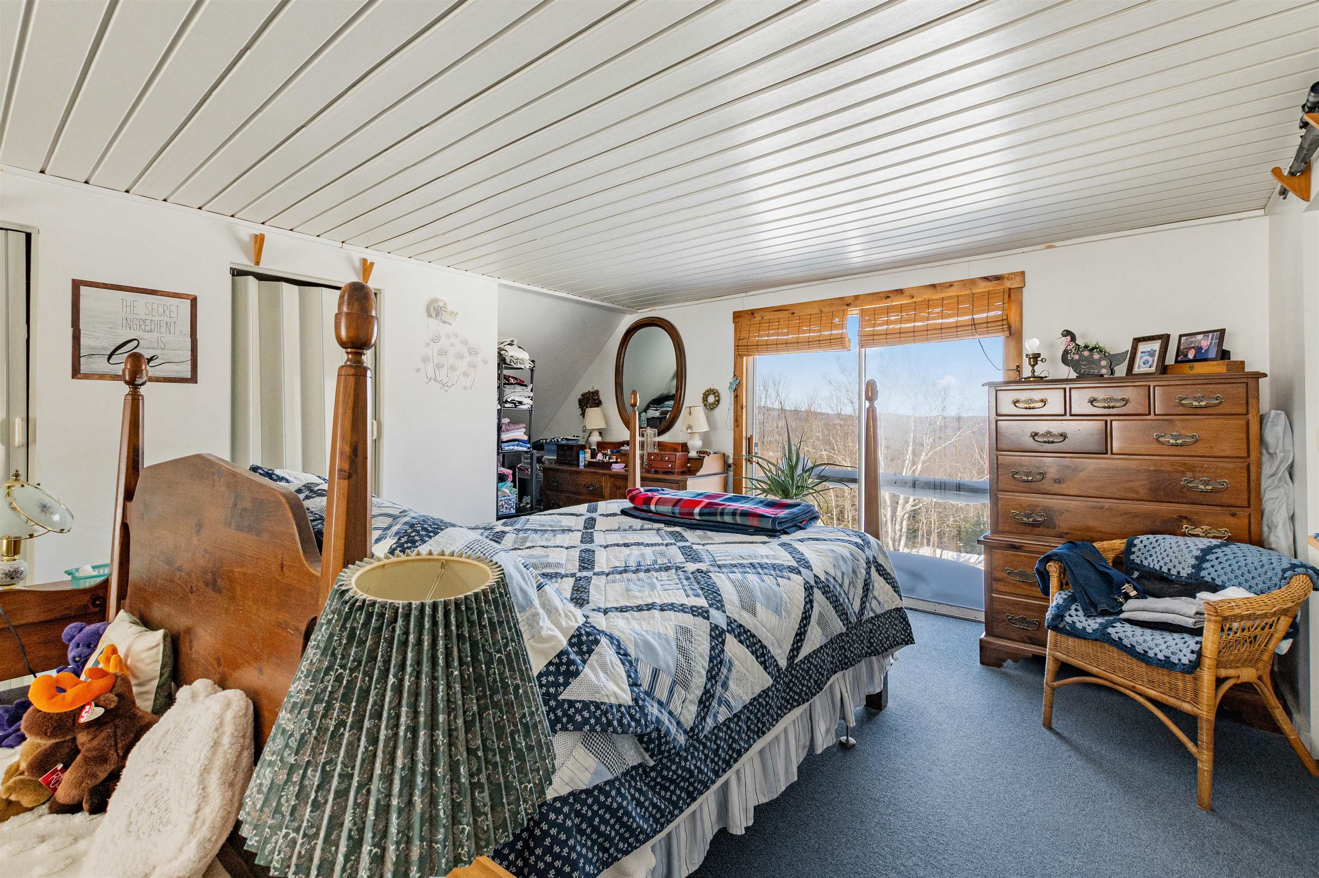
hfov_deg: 100.4
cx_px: 660
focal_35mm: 15
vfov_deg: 77.2
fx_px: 549
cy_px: 439
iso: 100
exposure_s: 1/50
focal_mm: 10
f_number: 8
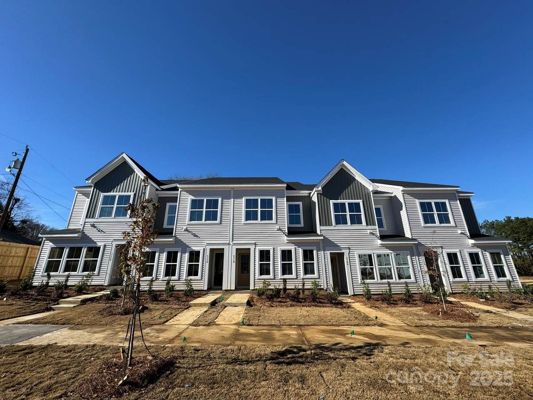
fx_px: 216
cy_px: 200
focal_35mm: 14
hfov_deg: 102.1
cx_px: 266
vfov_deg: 85.7
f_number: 2.2
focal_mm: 2.22
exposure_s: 1/2028
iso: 40
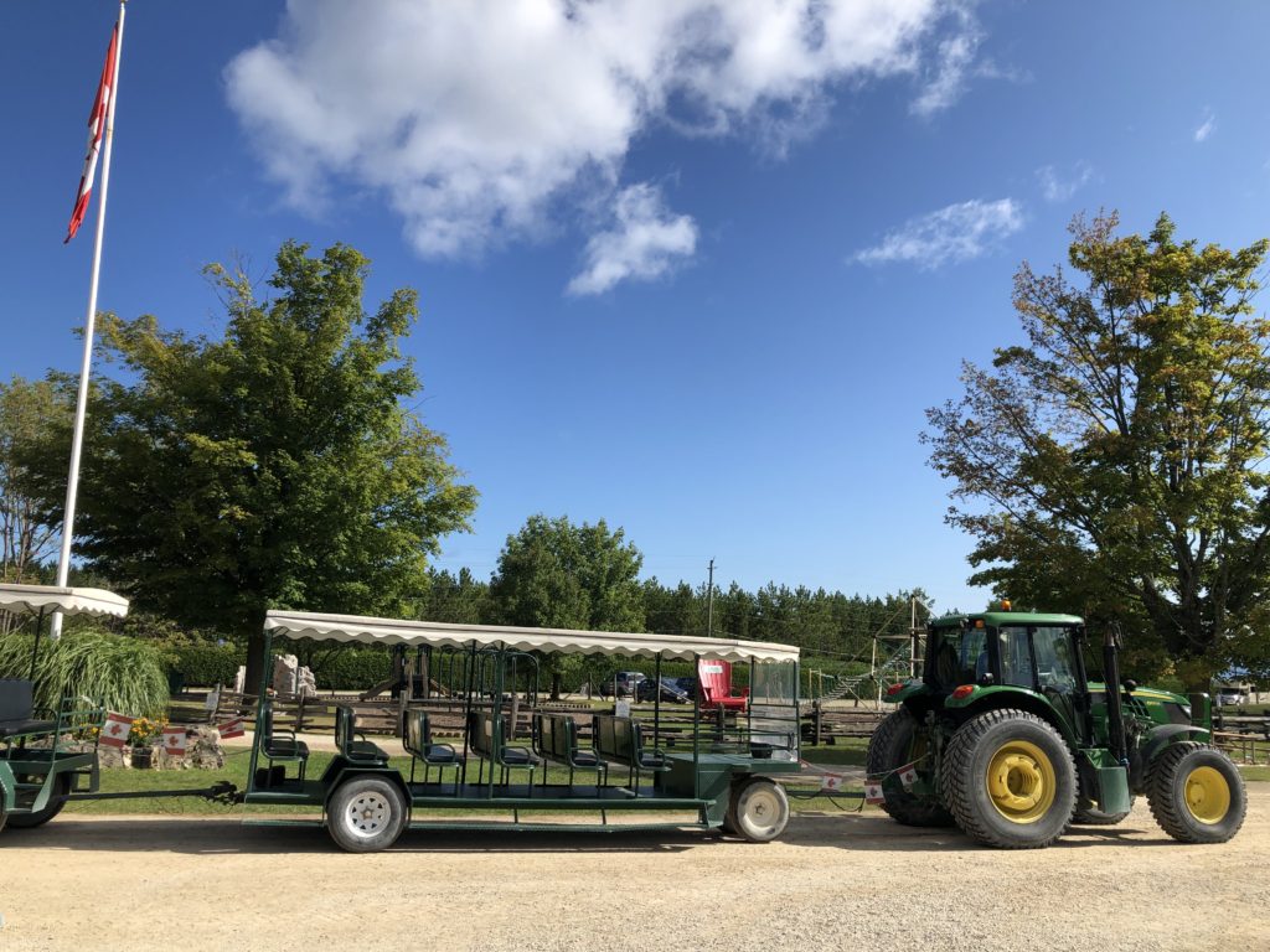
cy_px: 476
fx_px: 1027
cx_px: 635
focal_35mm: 28
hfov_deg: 63.4
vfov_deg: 49.7
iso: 20
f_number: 1.8
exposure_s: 1/2183
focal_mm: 3.99
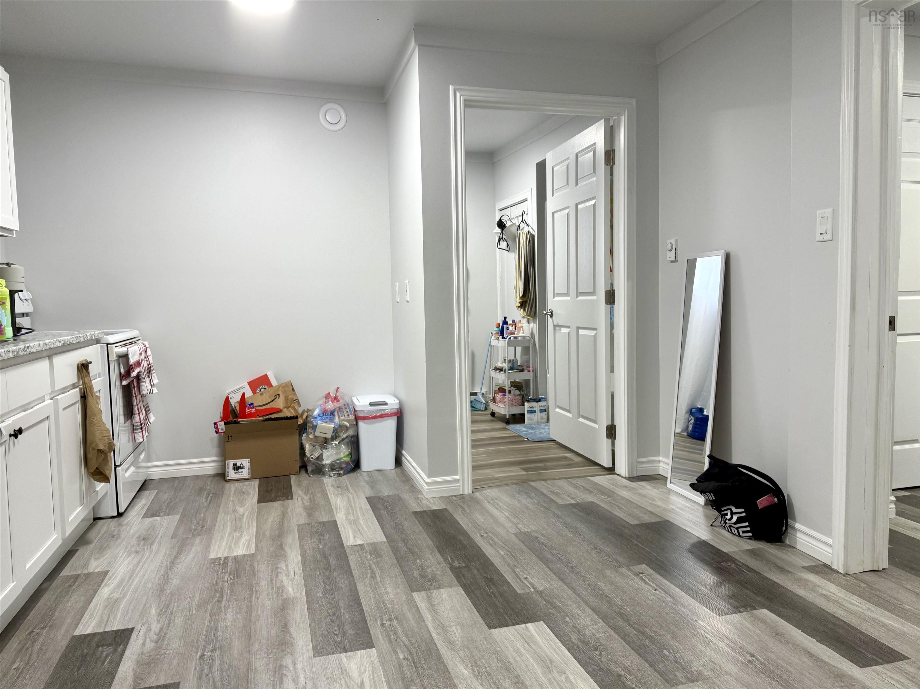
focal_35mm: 24
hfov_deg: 71.6
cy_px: 344
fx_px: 638
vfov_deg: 56.8
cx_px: 460
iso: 125
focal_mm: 6.76
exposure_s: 1/60
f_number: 1.78
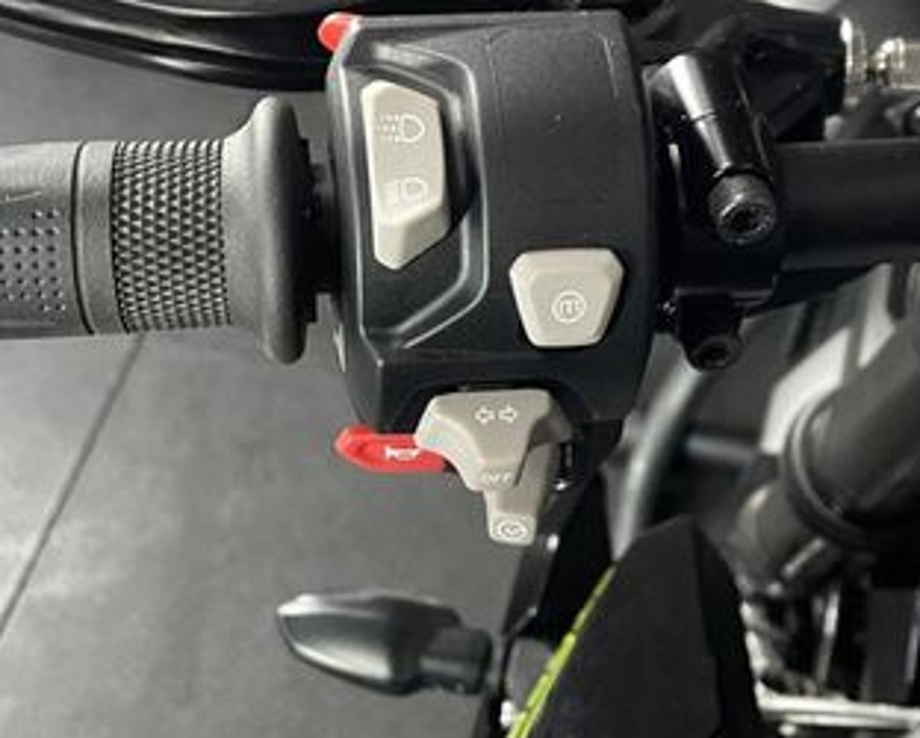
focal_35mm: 52
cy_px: 230
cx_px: 489
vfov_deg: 28.9
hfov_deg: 36.0
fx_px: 1417
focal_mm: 4.2
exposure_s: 1/25
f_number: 1.6
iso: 500
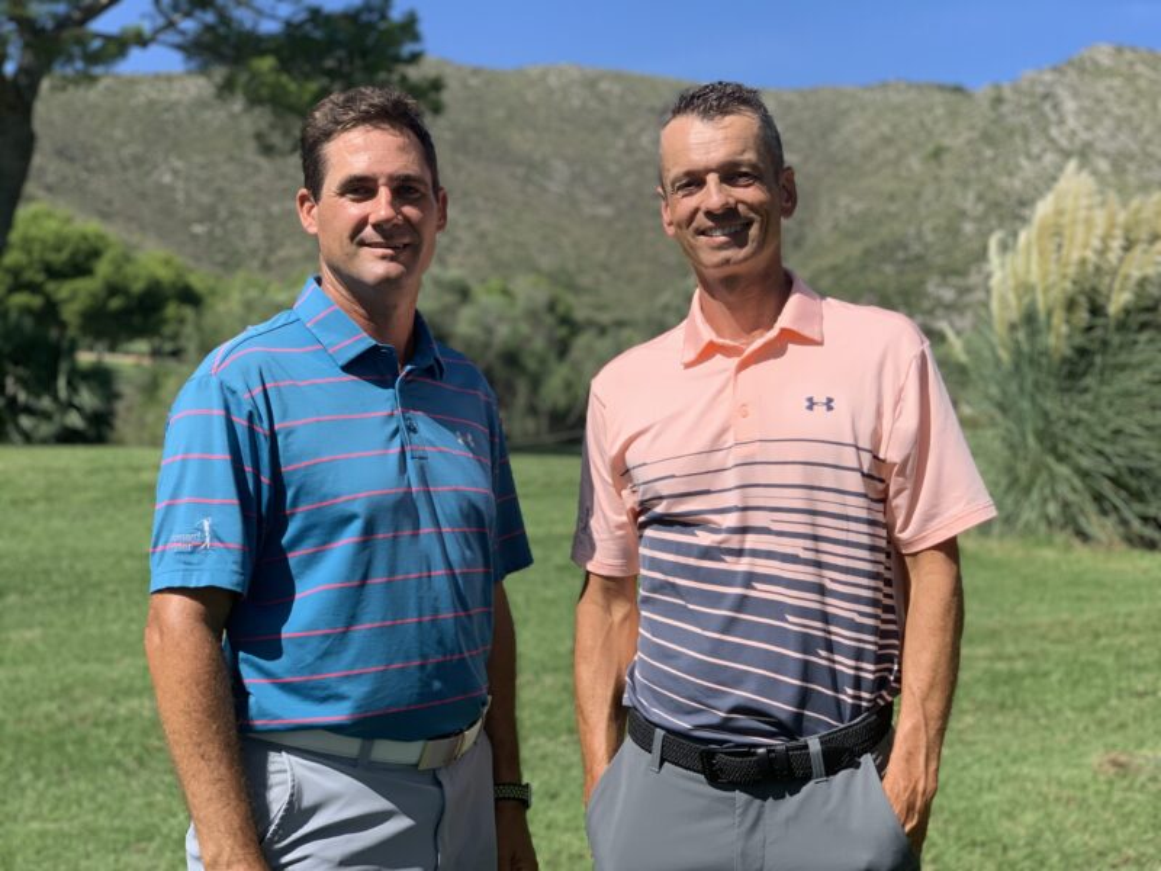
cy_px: 436
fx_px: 1744
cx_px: 580
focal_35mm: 52
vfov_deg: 28.0
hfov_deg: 36.8
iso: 16
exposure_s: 1/940
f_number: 2.4
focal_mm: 6
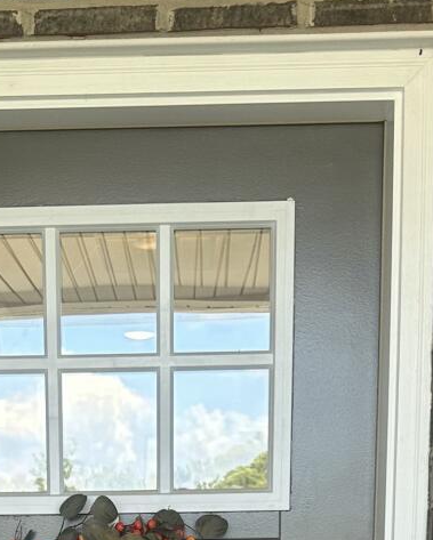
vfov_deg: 16.9
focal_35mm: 99
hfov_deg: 15.5
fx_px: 1584
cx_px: 111
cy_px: 888
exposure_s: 1/173
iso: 80
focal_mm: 6.86
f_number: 1.78
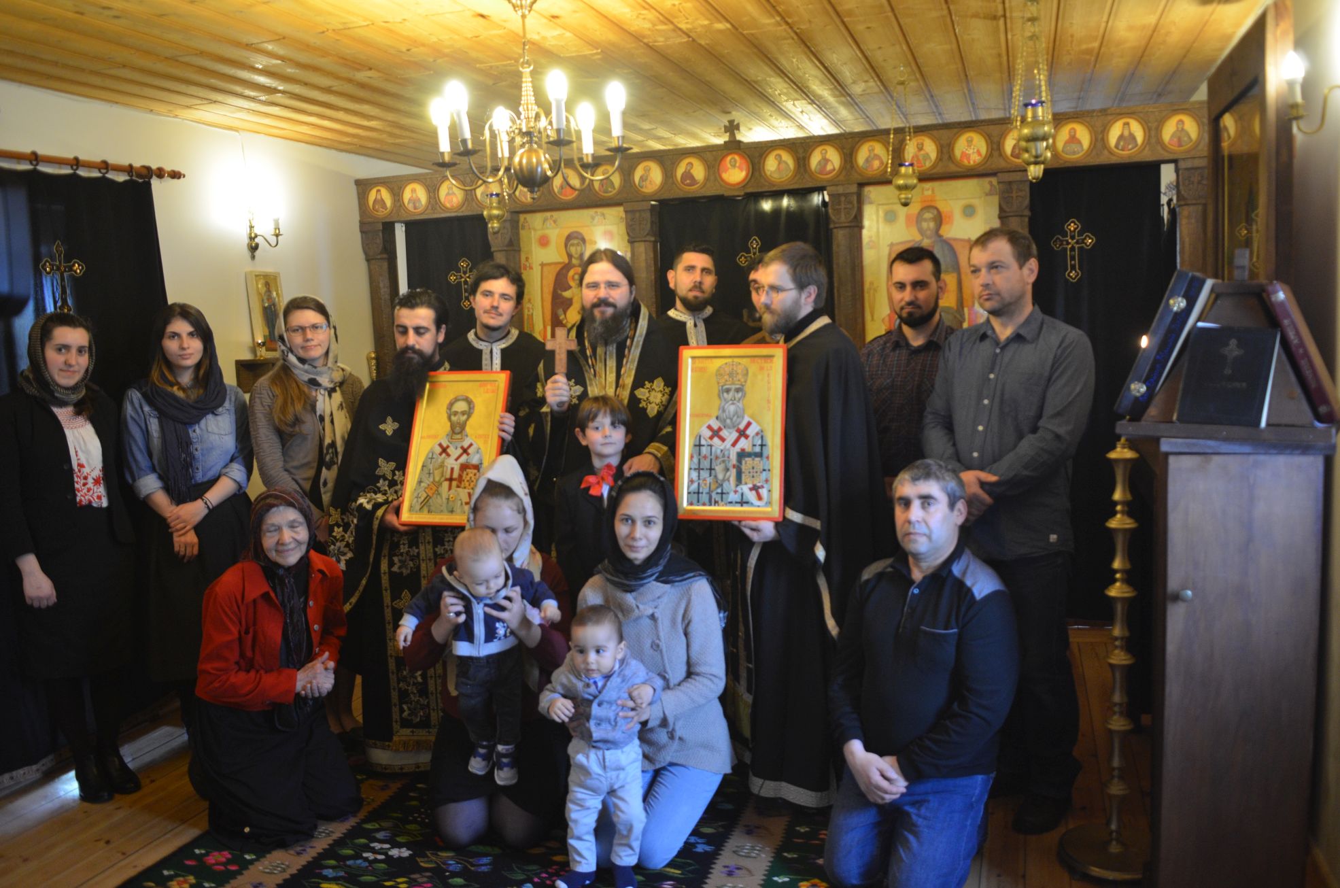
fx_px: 1003
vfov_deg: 47.7
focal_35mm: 27
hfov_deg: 67.5
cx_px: 670
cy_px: 444
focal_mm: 18
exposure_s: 1/50
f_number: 3.5
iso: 800
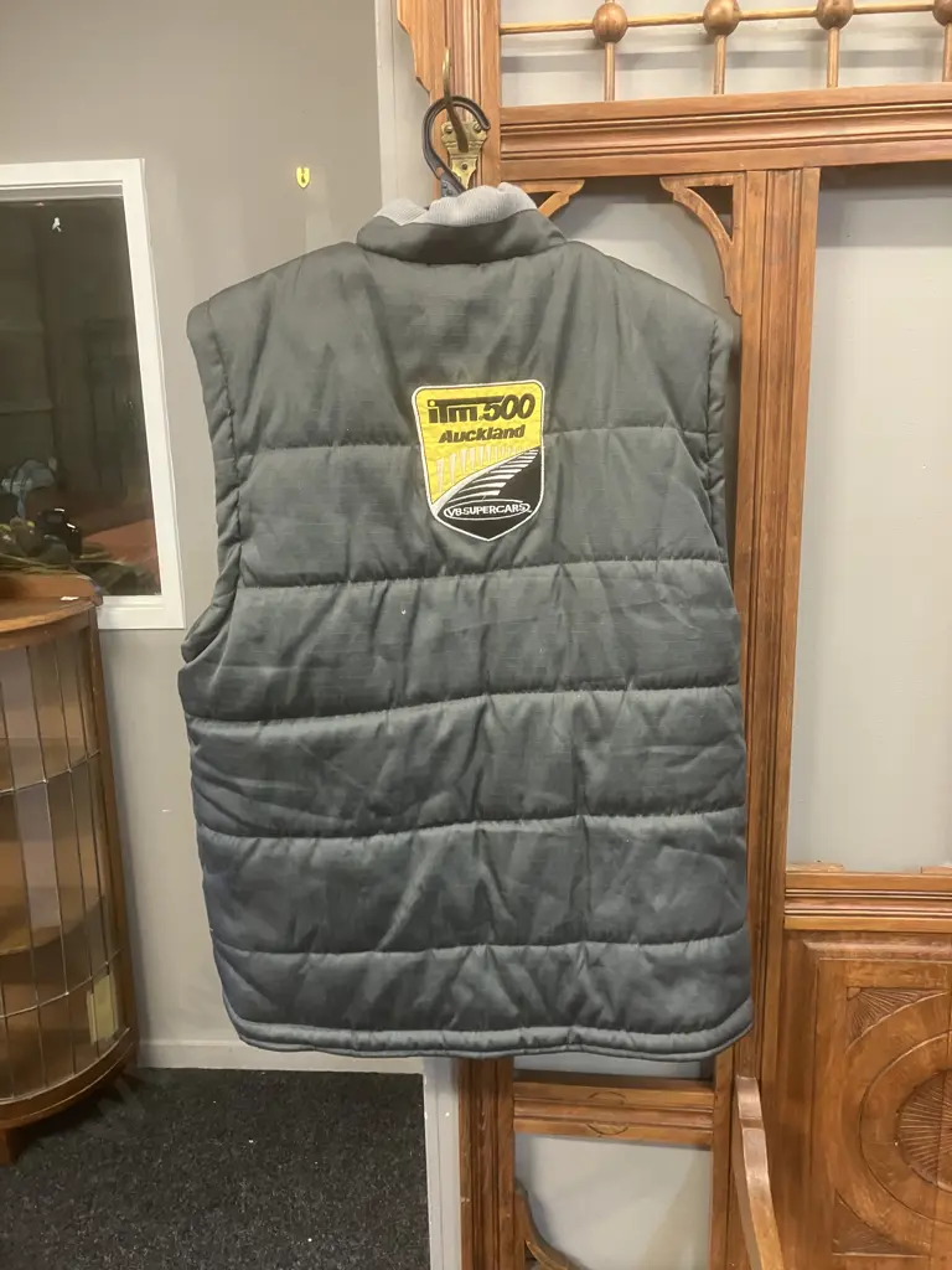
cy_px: 635
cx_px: 476
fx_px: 1027
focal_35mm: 28
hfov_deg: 49.7
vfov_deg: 63.4
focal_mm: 3.99
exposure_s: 1/33
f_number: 1.8
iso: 250
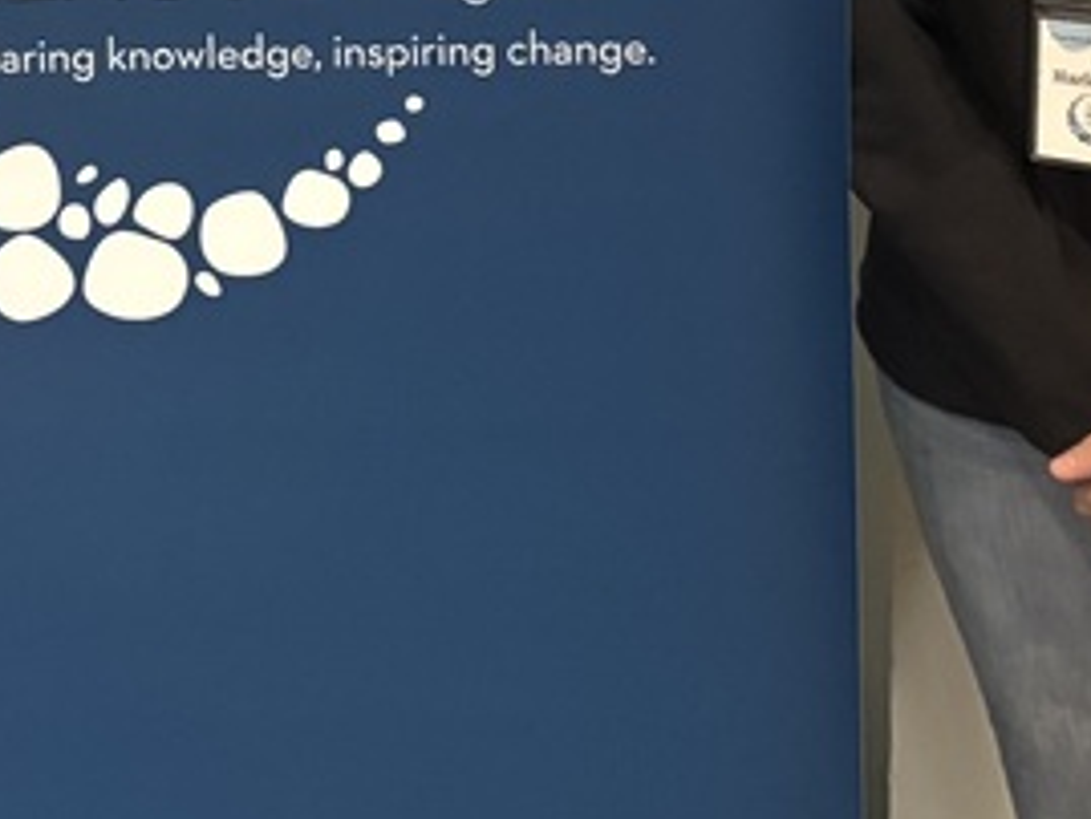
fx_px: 3122
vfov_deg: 14.2
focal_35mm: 99
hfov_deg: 19.7
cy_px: -328
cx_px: 292
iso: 500
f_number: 1.6
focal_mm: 5.96
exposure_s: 1/60
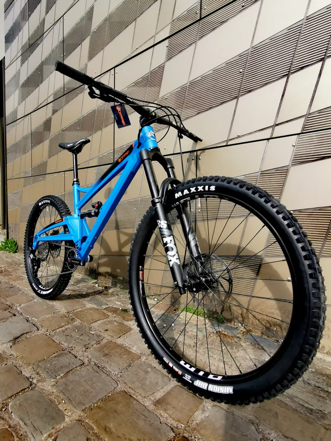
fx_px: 242
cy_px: 220
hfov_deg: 68.7
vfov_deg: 84.7
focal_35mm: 19
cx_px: 166
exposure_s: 1/670
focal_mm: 2.35
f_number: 2.2
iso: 50
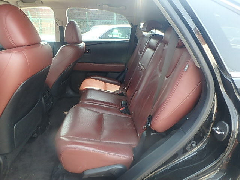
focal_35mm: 23
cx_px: 120
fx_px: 159
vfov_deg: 58.9
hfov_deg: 73.9
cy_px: 90
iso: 160
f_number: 3.8
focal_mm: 4
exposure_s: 1/60
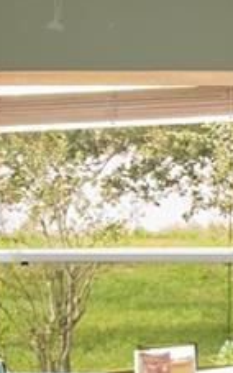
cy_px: 238
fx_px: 1168
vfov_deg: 18.1
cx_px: 881
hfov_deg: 8.0
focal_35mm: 115
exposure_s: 1/20
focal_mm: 16
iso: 1250
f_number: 6.3
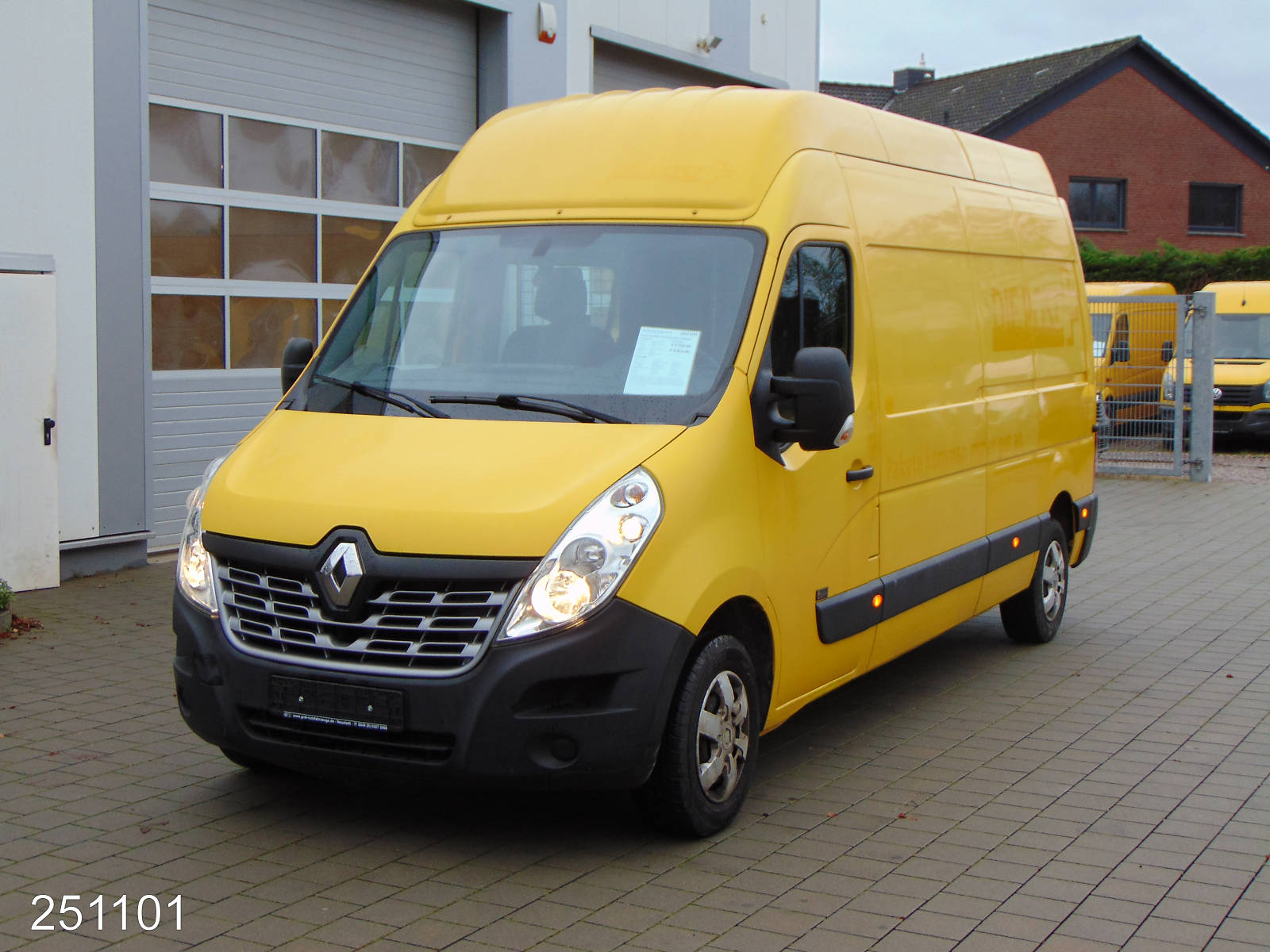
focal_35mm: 50
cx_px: 635
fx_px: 1834
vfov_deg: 29.1
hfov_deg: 38.2
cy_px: 476
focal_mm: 9
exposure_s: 1/50
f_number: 3.5
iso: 80
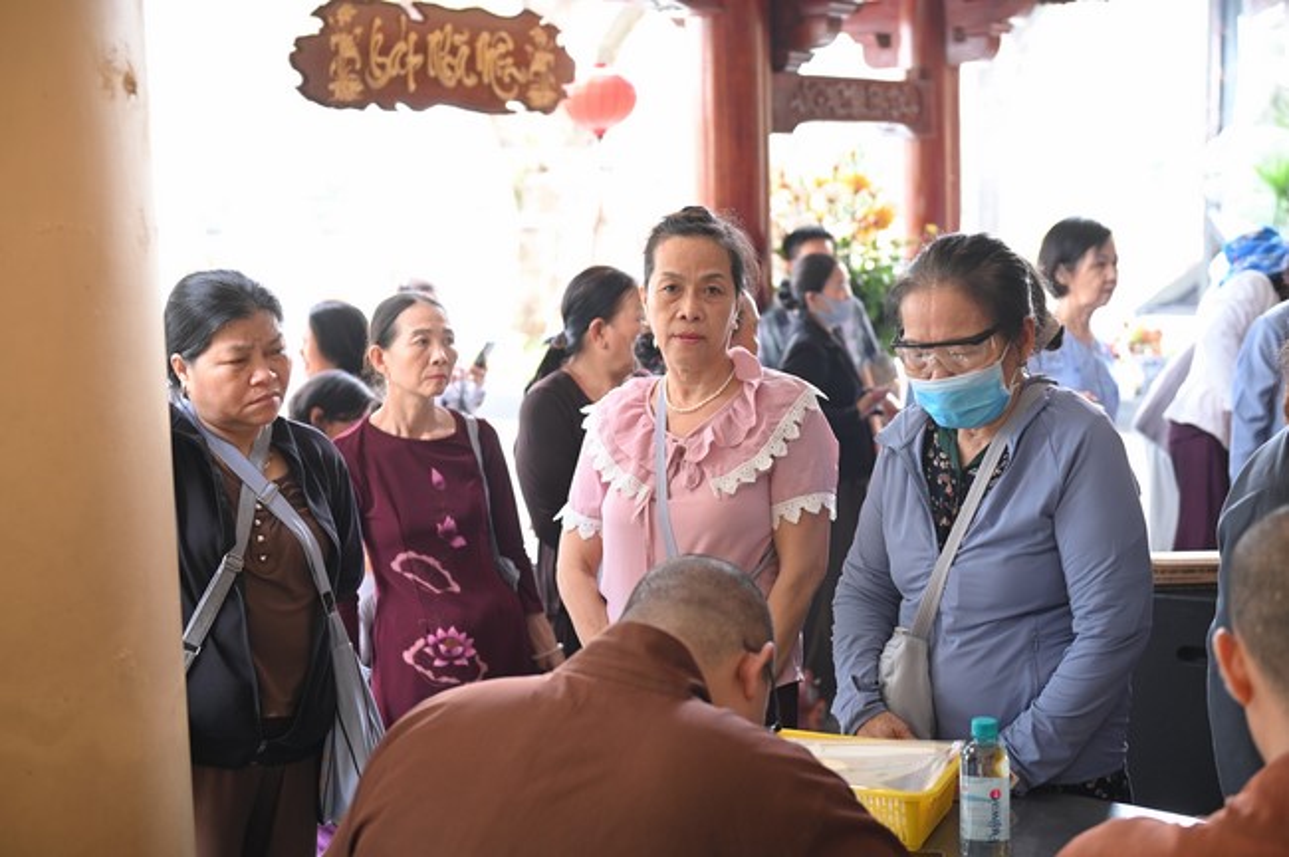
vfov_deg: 26.9
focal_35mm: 50
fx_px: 1788
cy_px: 428
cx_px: 644
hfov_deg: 39.6
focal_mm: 50
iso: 1250
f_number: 3.5
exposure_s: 1/100
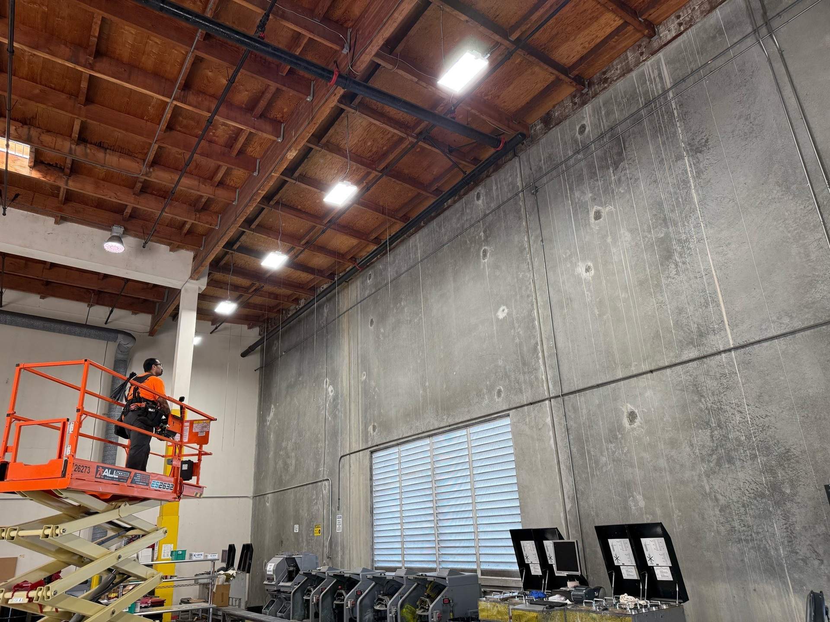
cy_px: 311
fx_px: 575
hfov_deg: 71.6
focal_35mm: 24
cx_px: 415
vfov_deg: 56.8
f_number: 1.78
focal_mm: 6.76
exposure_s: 1/120
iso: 200
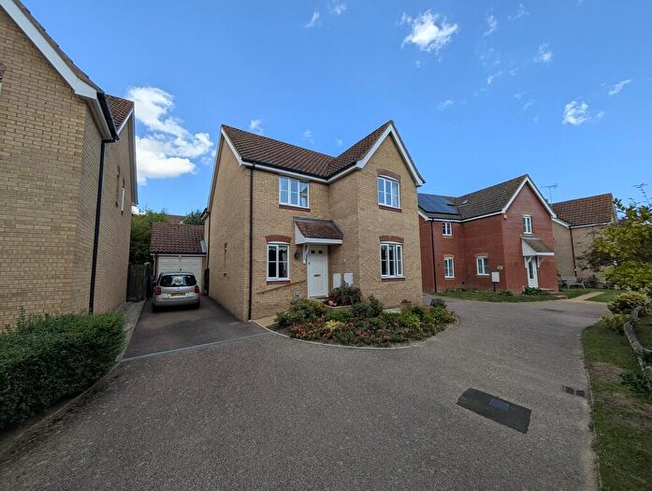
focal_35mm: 12
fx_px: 226
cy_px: 246
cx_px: 326
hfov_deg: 110.4
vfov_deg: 94.7
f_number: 1.7
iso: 56
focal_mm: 2.02
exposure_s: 1/1828
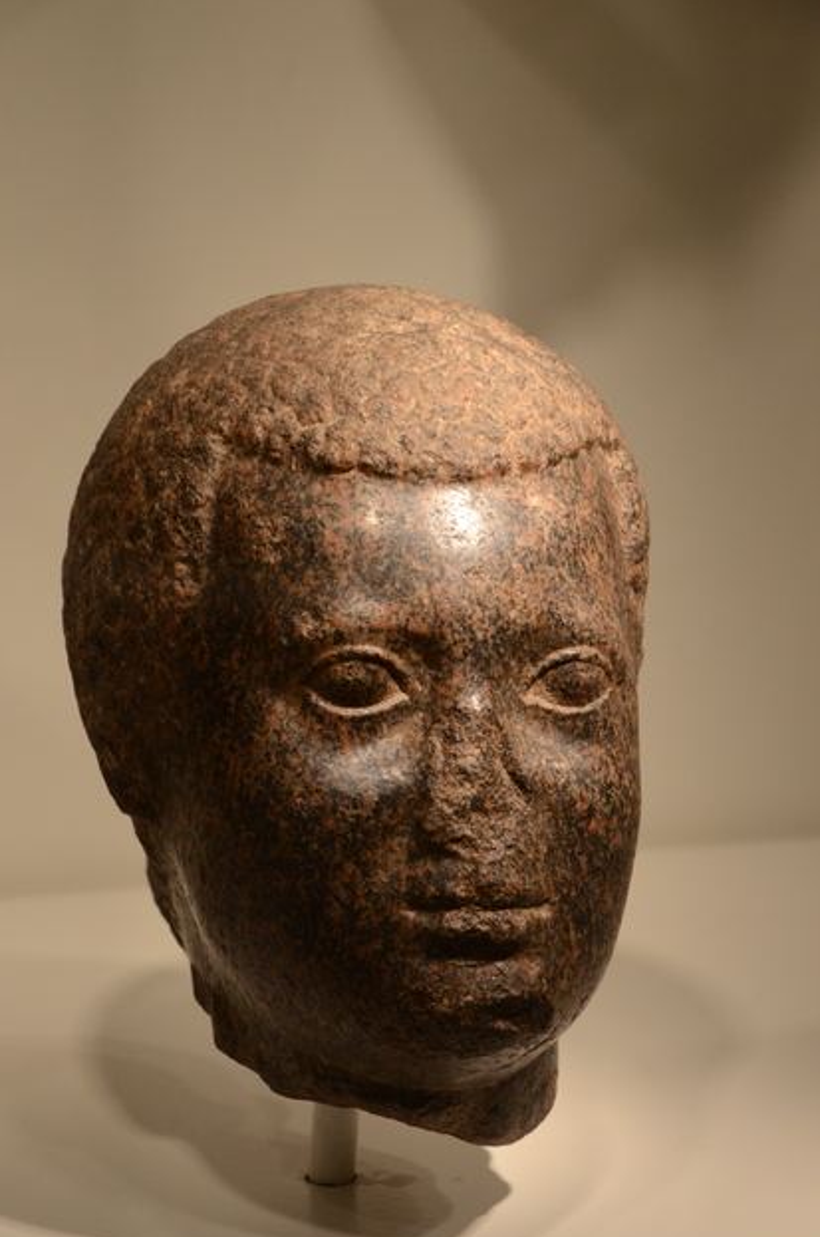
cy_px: 651
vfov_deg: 18.3
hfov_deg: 12.2
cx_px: 389
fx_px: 3841
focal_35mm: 112
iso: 1000
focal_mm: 70
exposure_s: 1/200
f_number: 7.1
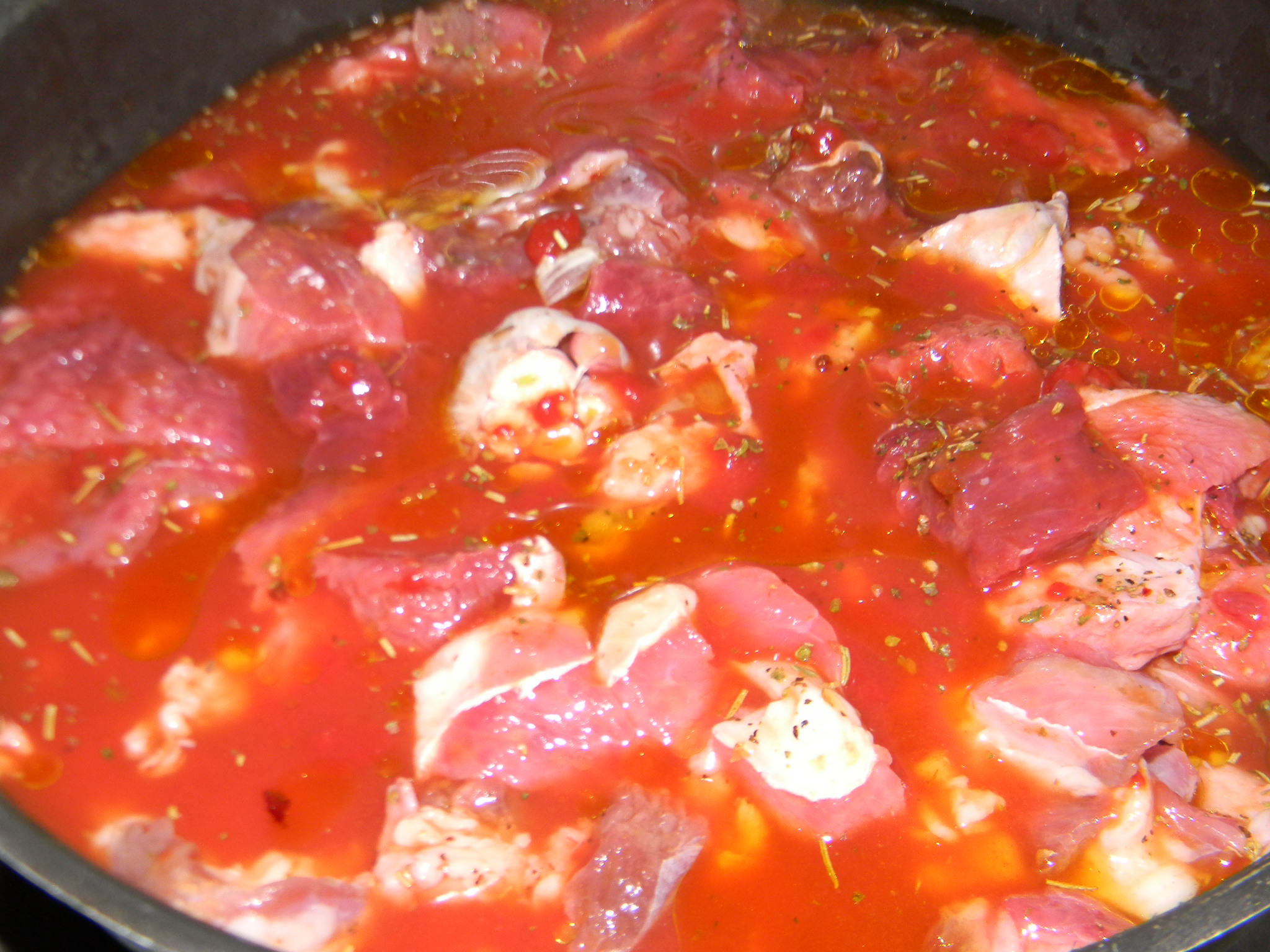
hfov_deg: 45.8
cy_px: 476
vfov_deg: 35.1
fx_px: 1504
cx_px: 635
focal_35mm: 41
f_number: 3.8
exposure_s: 1/30
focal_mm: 7.3
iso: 200
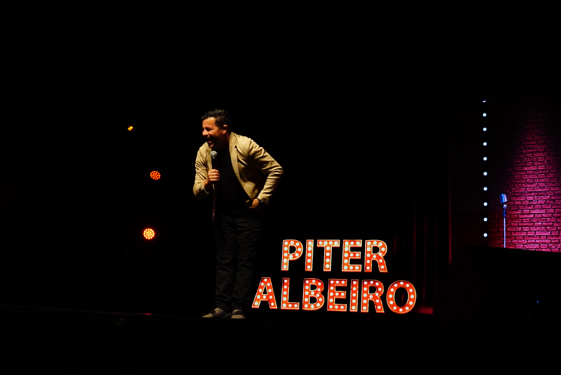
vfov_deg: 29.9
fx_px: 702
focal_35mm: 45
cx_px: 280
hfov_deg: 43.6
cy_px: 188
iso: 1600
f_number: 5
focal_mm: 30
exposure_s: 1/200
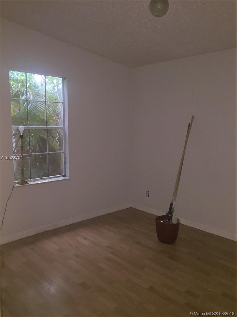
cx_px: 118
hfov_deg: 48.2
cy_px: 158
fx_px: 265
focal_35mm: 29
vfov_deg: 61.7
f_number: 2.2
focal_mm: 4.15
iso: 80
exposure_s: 1/16
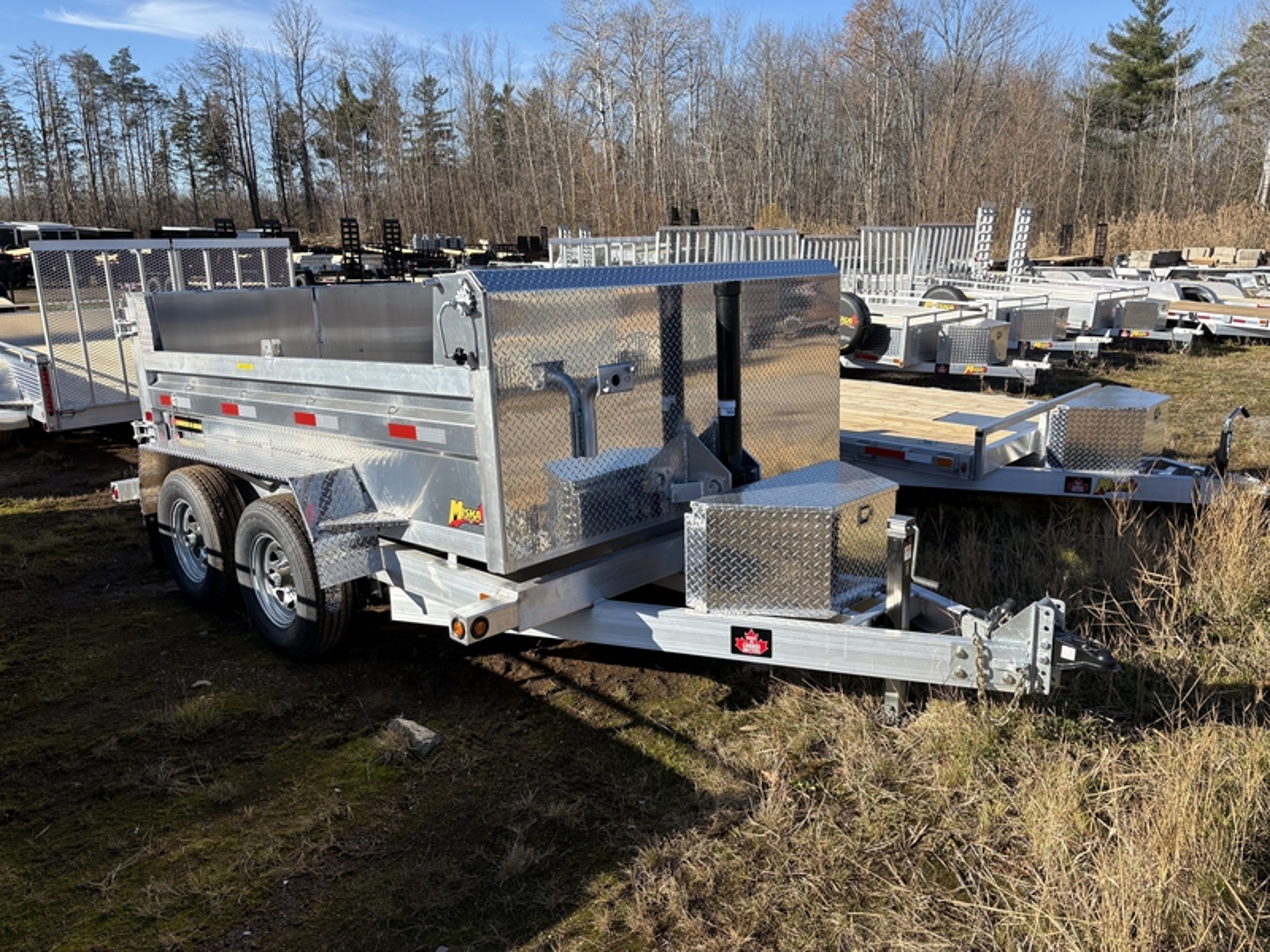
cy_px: 476
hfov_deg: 67.3
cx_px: 635
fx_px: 954
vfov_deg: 53.1
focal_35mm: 26
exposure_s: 1/2364
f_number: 1.6
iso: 50
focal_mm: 5.96
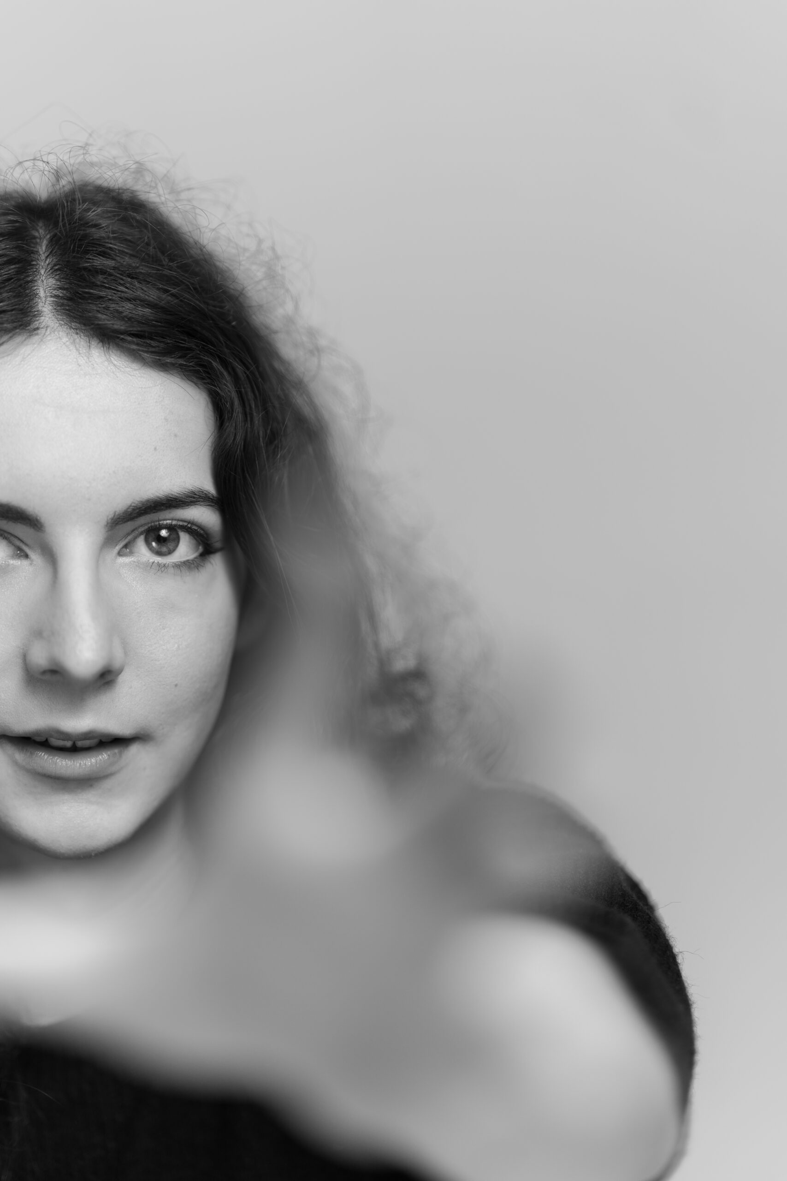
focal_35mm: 85
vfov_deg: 23.9
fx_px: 2787
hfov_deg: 16.1
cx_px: 394
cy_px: 590
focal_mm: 85
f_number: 1.4
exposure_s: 1/200
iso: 160
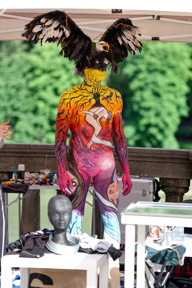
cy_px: 144
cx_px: 96
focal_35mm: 135
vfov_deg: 15.2
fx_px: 1080
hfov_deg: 10.2
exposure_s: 1/1400
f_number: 2
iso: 200
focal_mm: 90
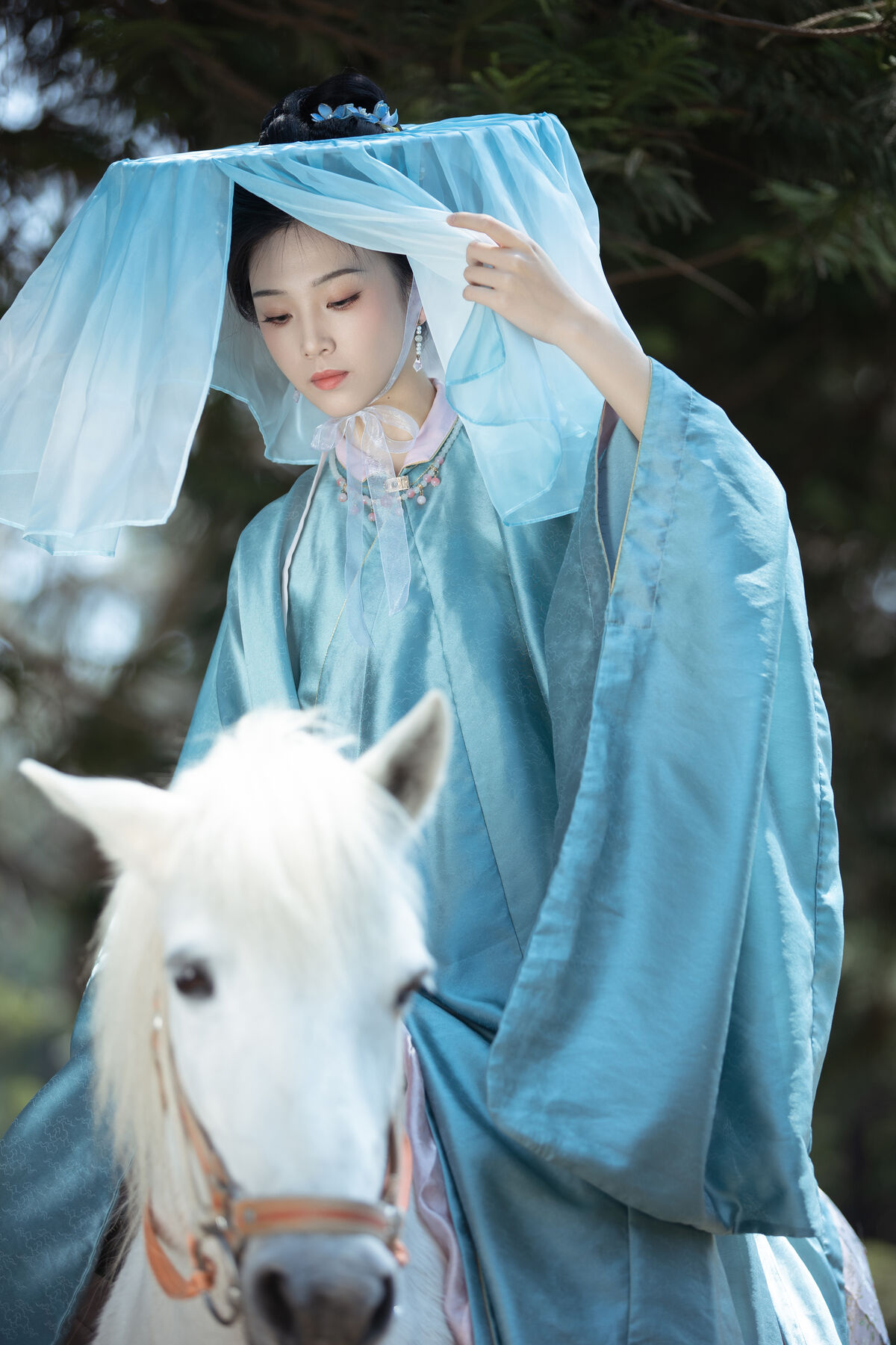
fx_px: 5040
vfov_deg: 15.2
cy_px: 672
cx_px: 448
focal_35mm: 135
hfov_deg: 10.2
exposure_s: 1/500
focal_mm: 135
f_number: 2.8
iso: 100
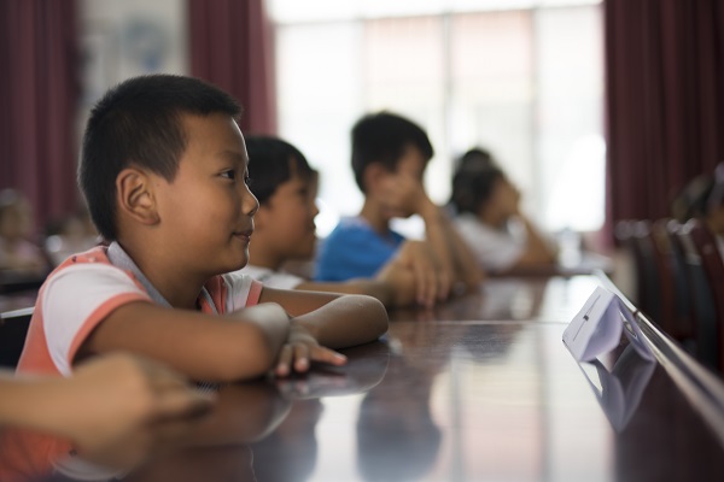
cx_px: 362
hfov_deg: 39.6
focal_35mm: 50
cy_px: 241
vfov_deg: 27.0
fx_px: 1005
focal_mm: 50
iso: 100
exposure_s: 1/100
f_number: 1.6
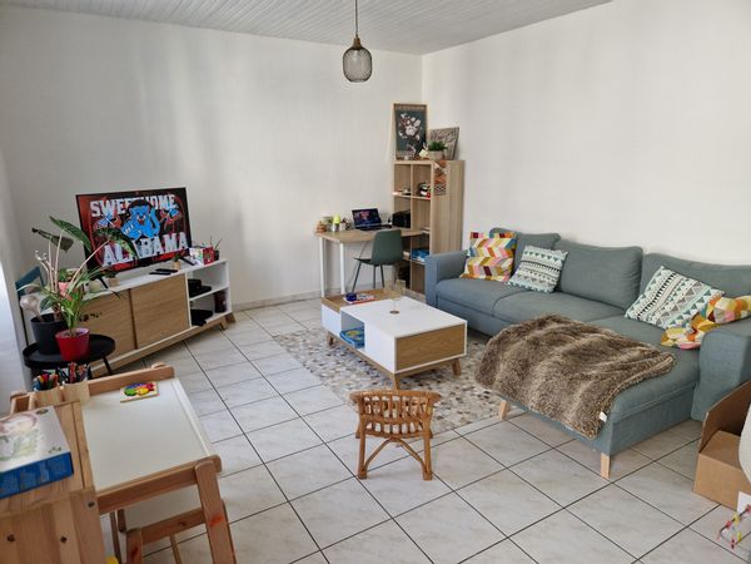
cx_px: 376
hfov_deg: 73.9
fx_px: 499
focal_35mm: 23
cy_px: 282
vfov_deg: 58.9
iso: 250
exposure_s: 1/120
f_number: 1.8
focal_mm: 5.4
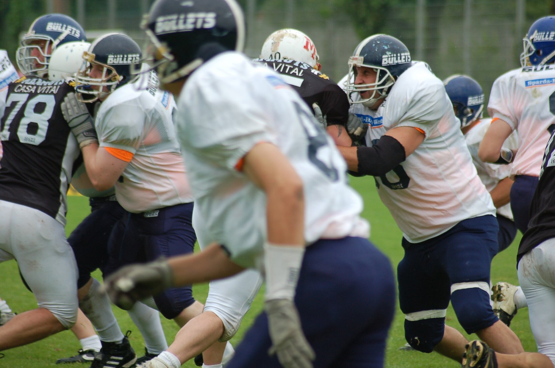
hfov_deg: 7.1
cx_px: 278
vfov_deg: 4.7
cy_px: 184
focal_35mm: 292
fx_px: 4501
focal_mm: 195
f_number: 5
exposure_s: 1/800
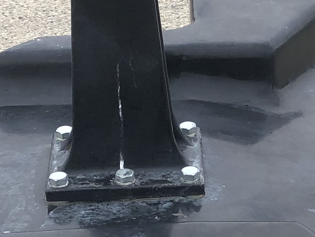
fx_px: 1256
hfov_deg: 14.3
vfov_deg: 10.7
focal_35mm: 138
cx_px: 209
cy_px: 241
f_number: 1.8
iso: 20
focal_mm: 3.99
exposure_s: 1/426
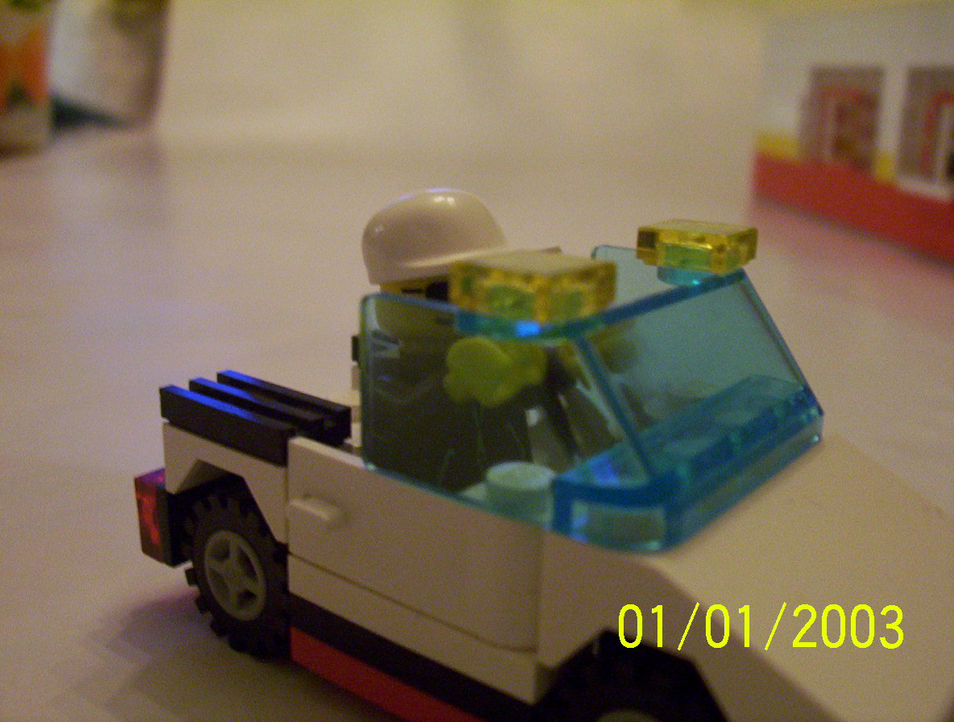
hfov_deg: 43.7
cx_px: 477
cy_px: 361
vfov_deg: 33.8
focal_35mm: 43
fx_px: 1189
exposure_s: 1/8
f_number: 2.73
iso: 200
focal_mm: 5.77
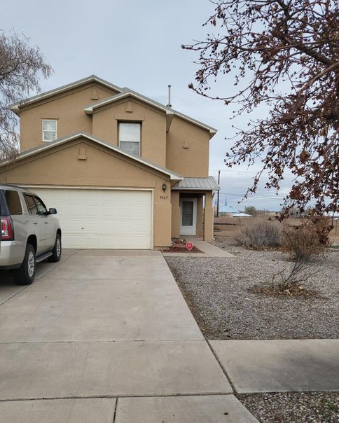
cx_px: 167
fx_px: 351
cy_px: 230
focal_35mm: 28
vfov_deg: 62.1
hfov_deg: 51.6
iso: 50
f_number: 1.8
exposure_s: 1/2708
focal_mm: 4.25
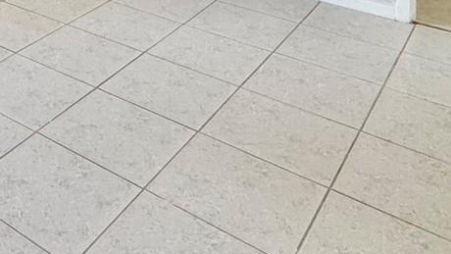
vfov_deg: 17.5
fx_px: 634
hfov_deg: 33.4
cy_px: -229
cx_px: -63
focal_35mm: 53
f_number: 2.2
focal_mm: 2.22
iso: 80
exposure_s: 1/120
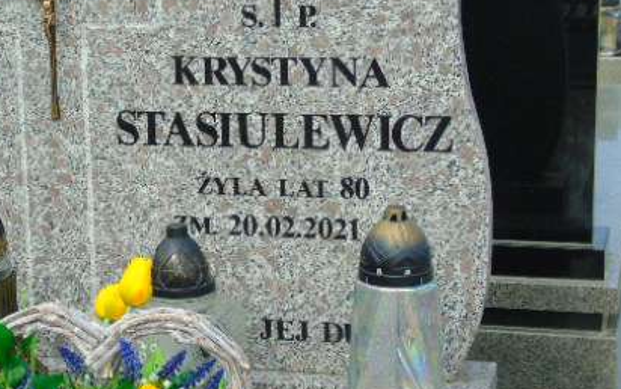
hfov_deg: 20.2
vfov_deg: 12.8
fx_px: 1727
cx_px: 148
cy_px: 193
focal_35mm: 102
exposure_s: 1/320
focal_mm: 11
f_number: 4.5
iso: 80
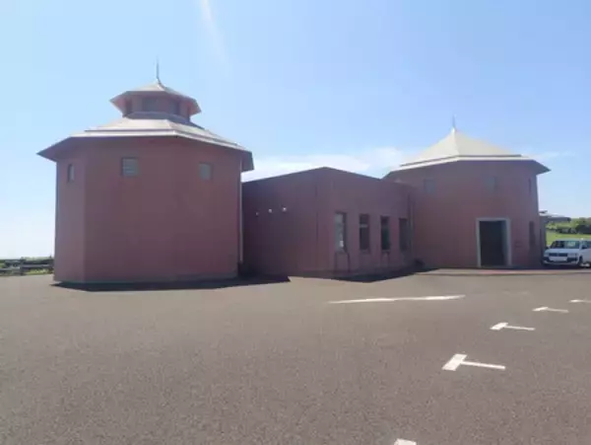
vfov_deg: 54.9
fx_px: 427
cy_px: 222
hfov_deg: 69.3
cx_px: 296
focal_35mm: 25
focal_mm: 4.5
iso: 100
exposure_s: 1/160
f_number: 8
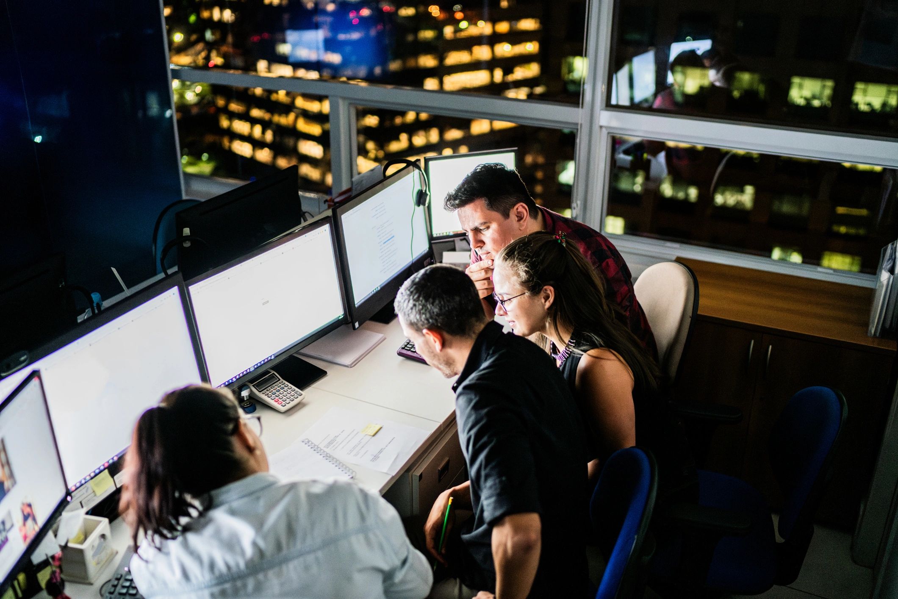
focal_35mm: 35
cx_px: 449
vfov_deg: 37.9
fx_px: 873
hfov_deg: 54.4
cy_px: 300
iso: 2500
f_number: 1.6
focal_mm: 35
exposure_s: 1/160
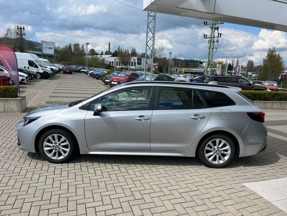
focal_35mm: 26
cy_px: 108
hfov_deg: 67.3
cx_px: 144
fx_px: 216
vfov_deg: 53.1
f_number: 1.6
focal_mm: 5.1
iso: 50
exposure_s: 1/3521
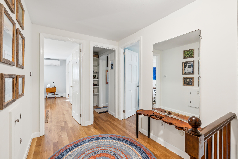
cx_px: 119
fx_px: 106
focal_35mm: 16
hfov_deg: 96.7
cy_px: 80
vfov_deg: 73.8
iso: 320
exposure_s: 1/6
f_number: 7.1
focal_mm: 16
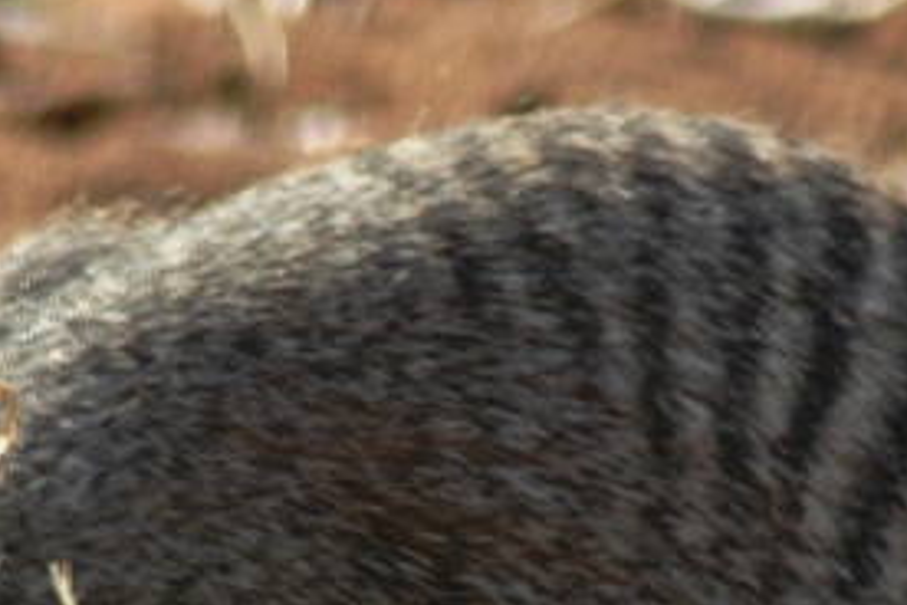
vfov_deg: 0.8
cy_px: 547
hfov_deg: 1.2
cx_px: 572
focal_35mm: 1669
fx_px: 42046
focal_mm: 300
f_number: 9
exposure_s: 1/250
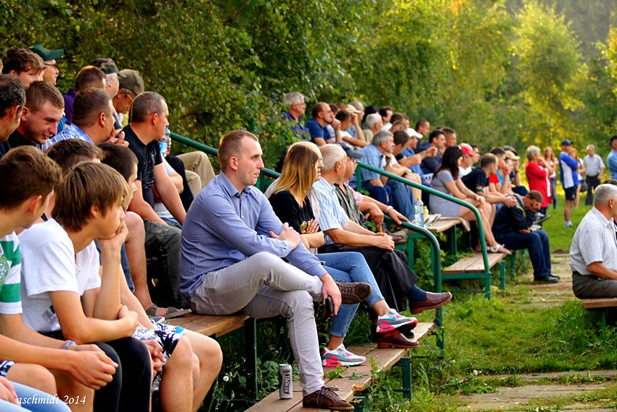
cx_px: 308
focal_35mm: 105
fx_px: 1800
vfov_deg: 13.0
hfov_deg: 19.5
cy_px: 206
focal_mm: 70
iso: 640
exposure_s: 1/1000
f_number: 4
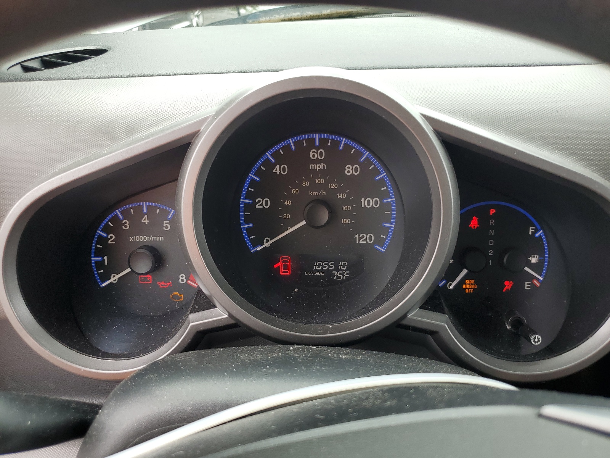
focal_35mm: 26
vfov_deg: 53.1
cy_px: 229
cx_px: 305
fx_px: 458
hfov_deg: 67.3
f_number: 1.5
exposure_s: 1/270
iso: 50
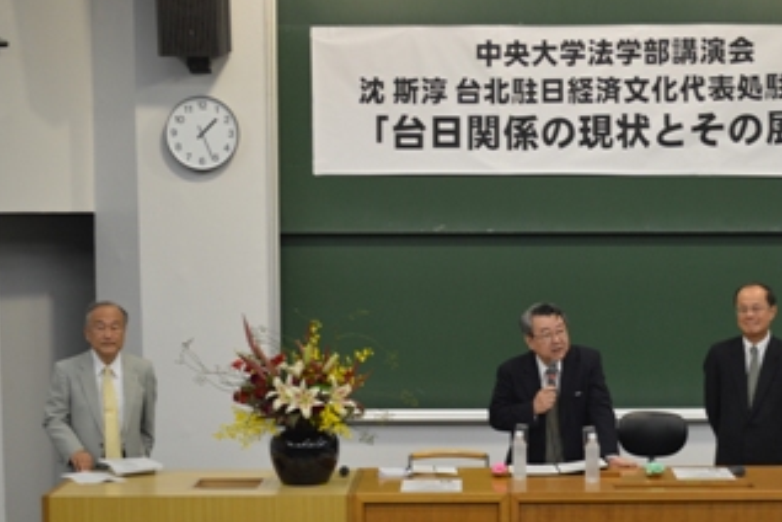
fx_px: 1846
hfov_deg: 23.9
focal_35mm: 85
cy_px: 355
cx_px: 481
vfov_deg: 16.0
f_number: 5.3
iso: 640
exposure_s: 1/60
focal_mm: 40
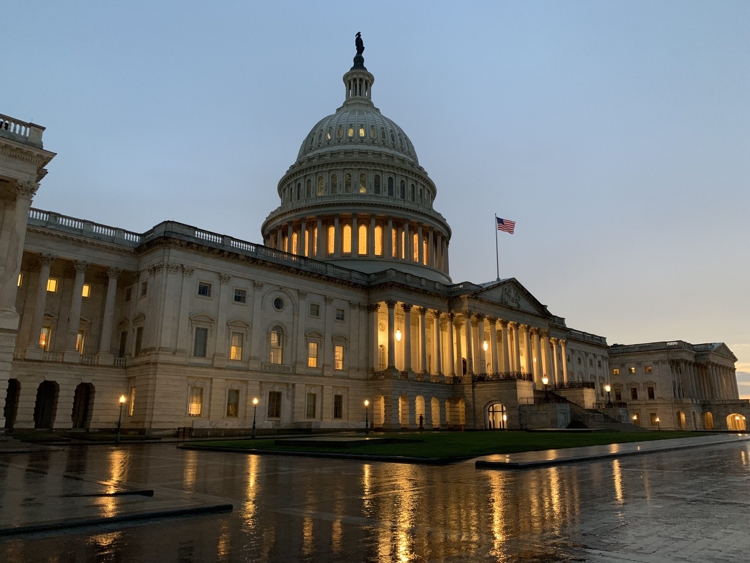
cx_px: 375
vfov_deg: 53.1
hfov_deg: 67.3
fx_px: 563
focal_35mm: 26
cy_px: 282
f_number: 1.8
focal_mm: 4.25
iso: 400
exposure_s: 1/31
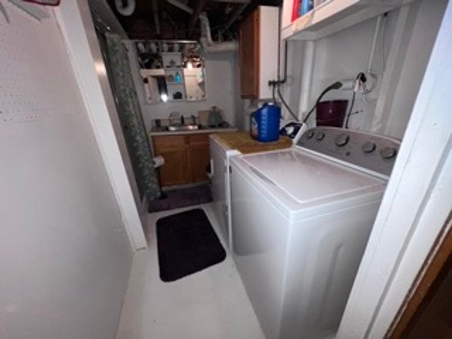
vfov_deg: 89.9
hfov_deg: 106.2
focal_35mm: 13
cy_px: 170
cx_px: 226
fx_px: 170
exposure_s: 1/60
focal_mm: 1.57
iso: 100
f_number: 1.8
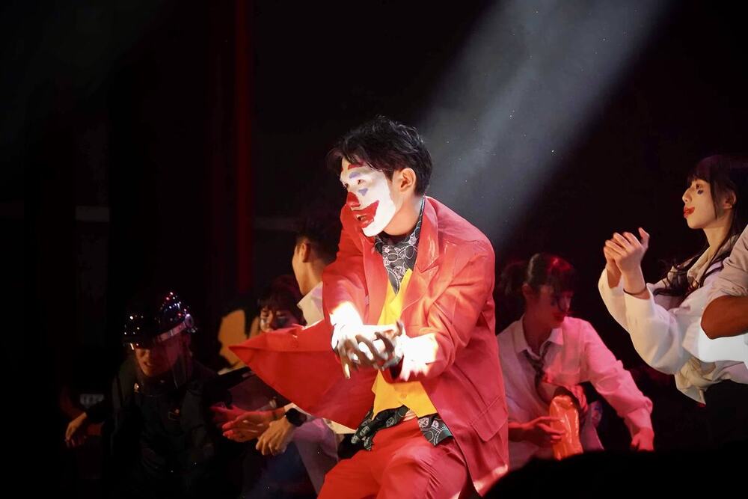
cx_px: 374
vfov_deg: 8.9
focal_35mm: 154
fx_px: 3200
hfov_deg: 13.3
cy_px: 250
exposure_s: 1/320
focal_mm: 103
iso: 12800
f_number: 5.6
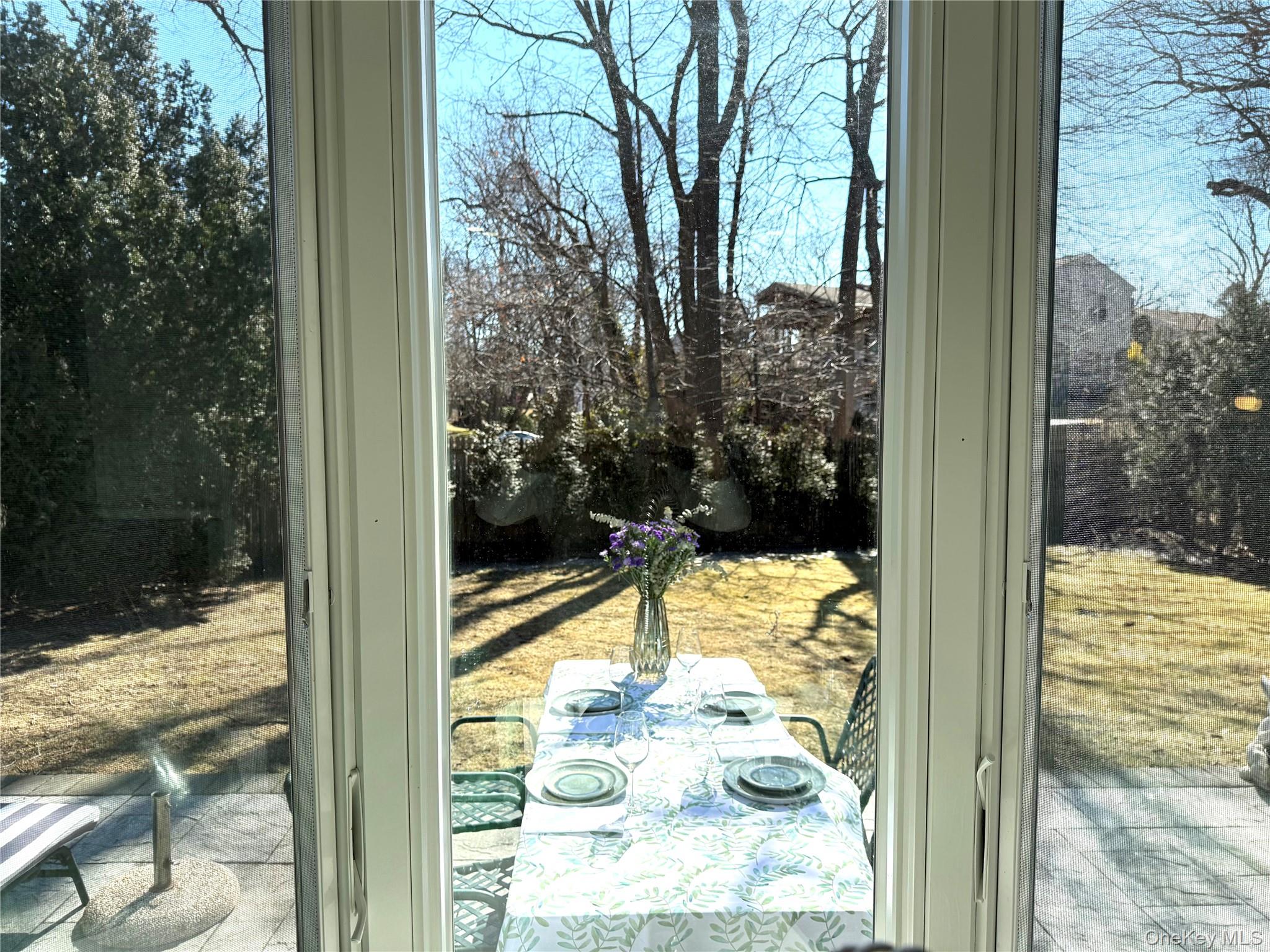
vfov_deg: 56.8
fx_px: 881
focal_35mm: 24
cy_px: 476
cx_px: 635
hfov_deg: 71.6
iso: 100
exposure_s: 1/2169
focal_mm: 6.76
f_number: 1.78
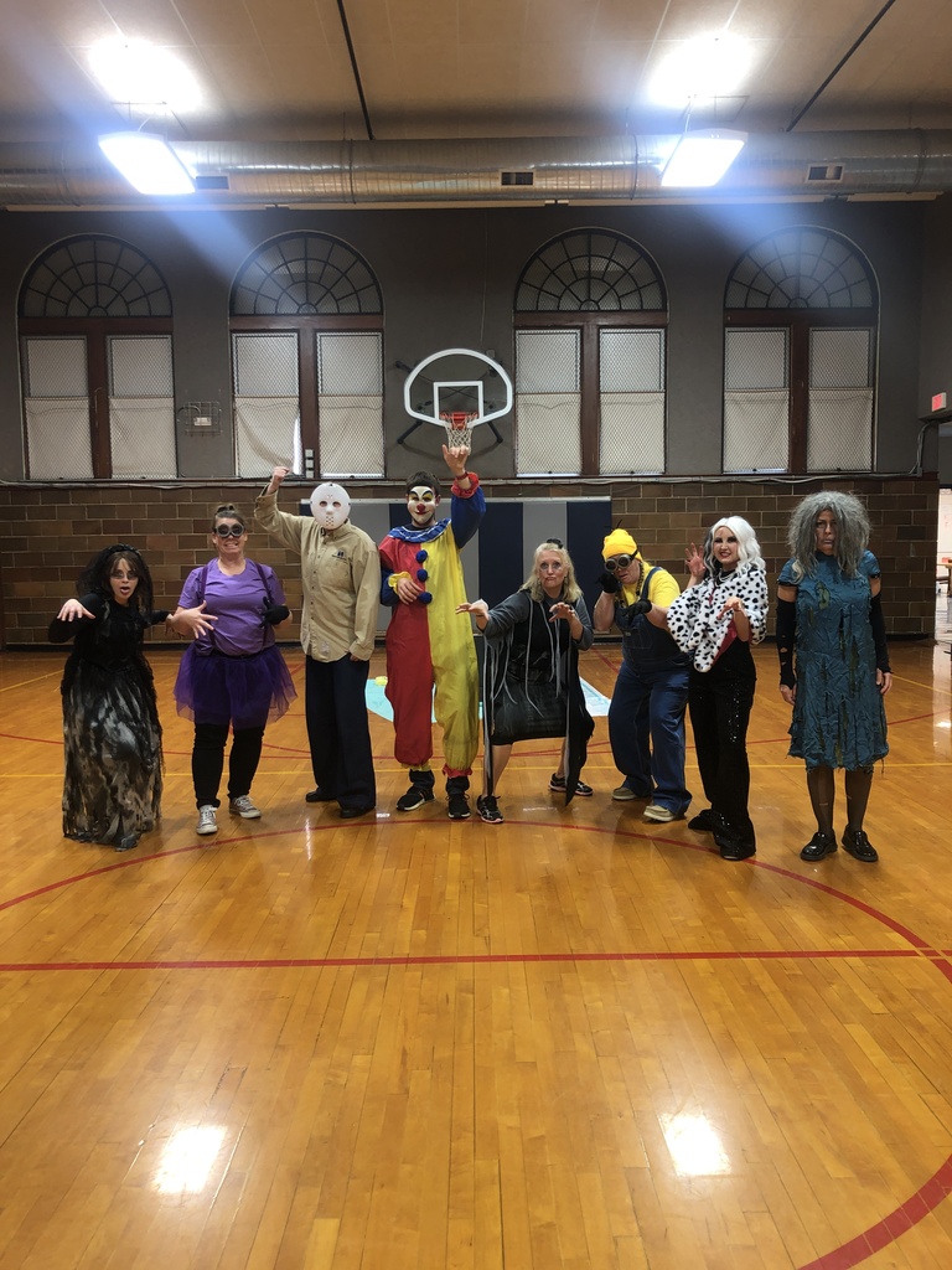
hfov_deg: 49.7
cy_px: 635
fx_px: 1027
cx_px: 476
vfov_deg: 63.4
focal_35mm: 28
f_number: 1.8
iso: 32
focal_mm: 3.99
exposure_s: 1/15
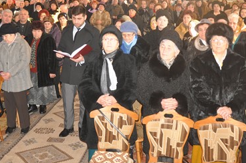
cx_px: 116
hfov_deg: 42.0
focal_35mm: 47
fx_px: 321
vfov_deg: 27.8
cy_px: 26
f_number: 3.5
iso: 800
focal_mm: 18
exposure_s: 1/60
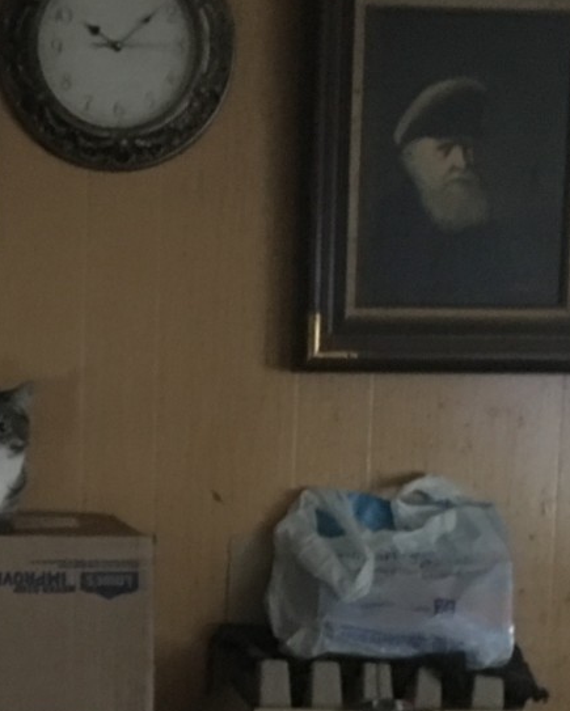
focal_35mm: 75
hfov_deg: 20.2
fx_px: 1580
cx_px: 97
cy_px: 547
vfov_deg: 25.0
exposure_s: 1/4
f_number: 2.2
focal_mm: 4.15
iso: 320
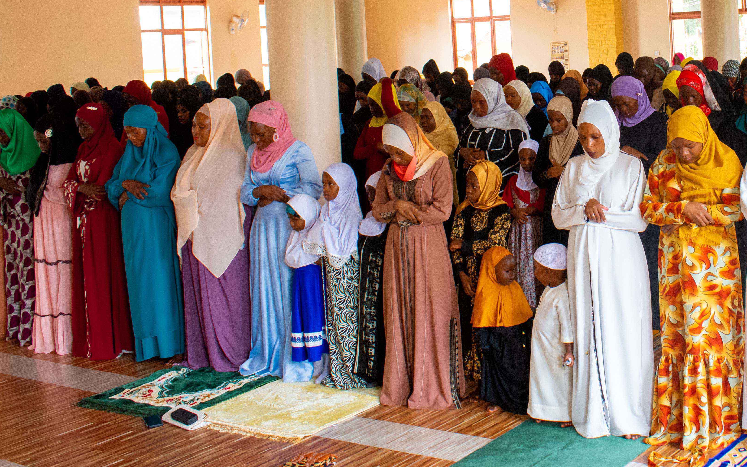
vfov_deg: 22.4
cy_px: 91
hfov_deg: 34.6
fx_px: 1161
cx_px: 591
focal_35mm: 57
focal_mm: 20
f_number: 5.6
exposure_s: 1/100
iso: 2000
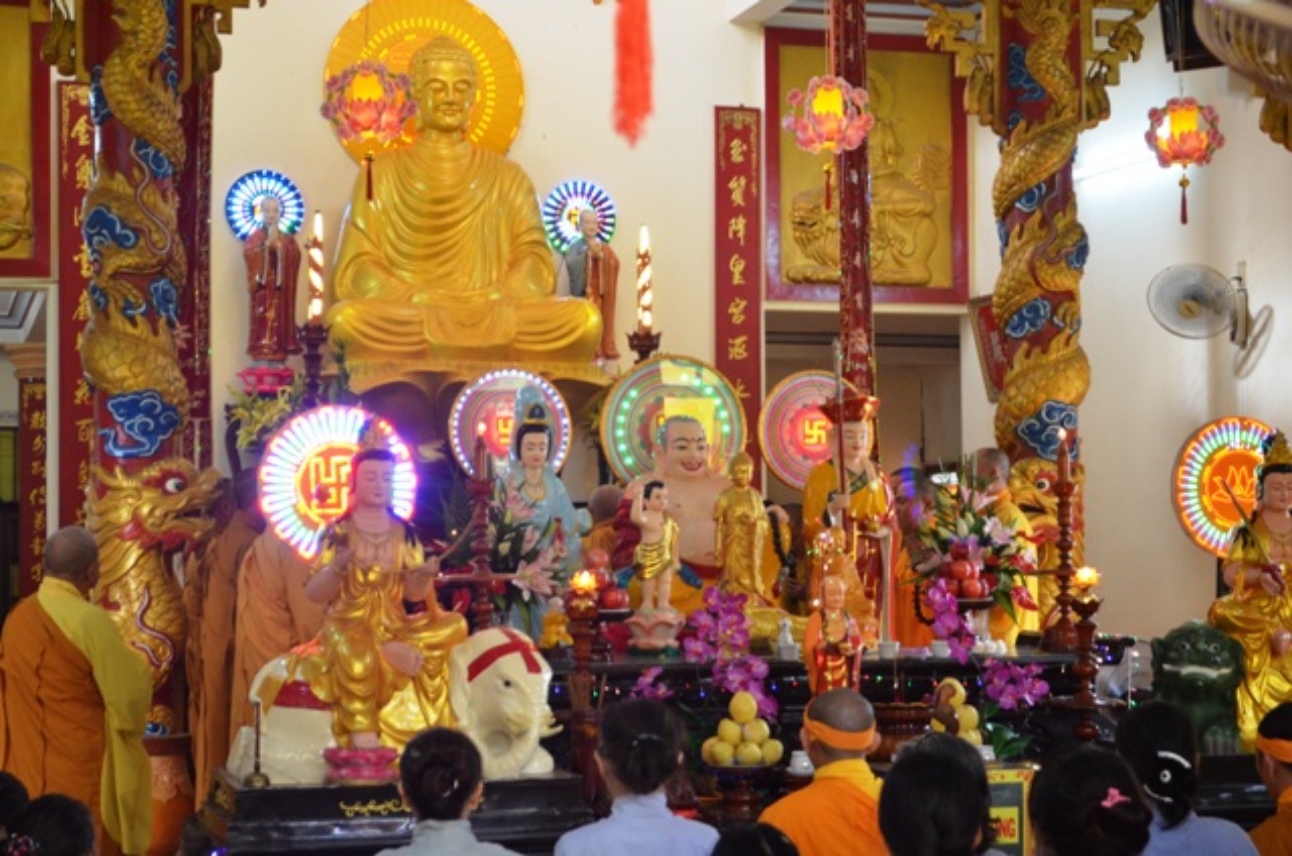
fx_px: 2364
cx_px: 646
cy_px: 428
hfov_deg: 30.6
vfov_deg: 20.5
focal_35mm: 66
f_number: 5.3
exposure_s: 1/30
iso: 900
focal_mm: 44
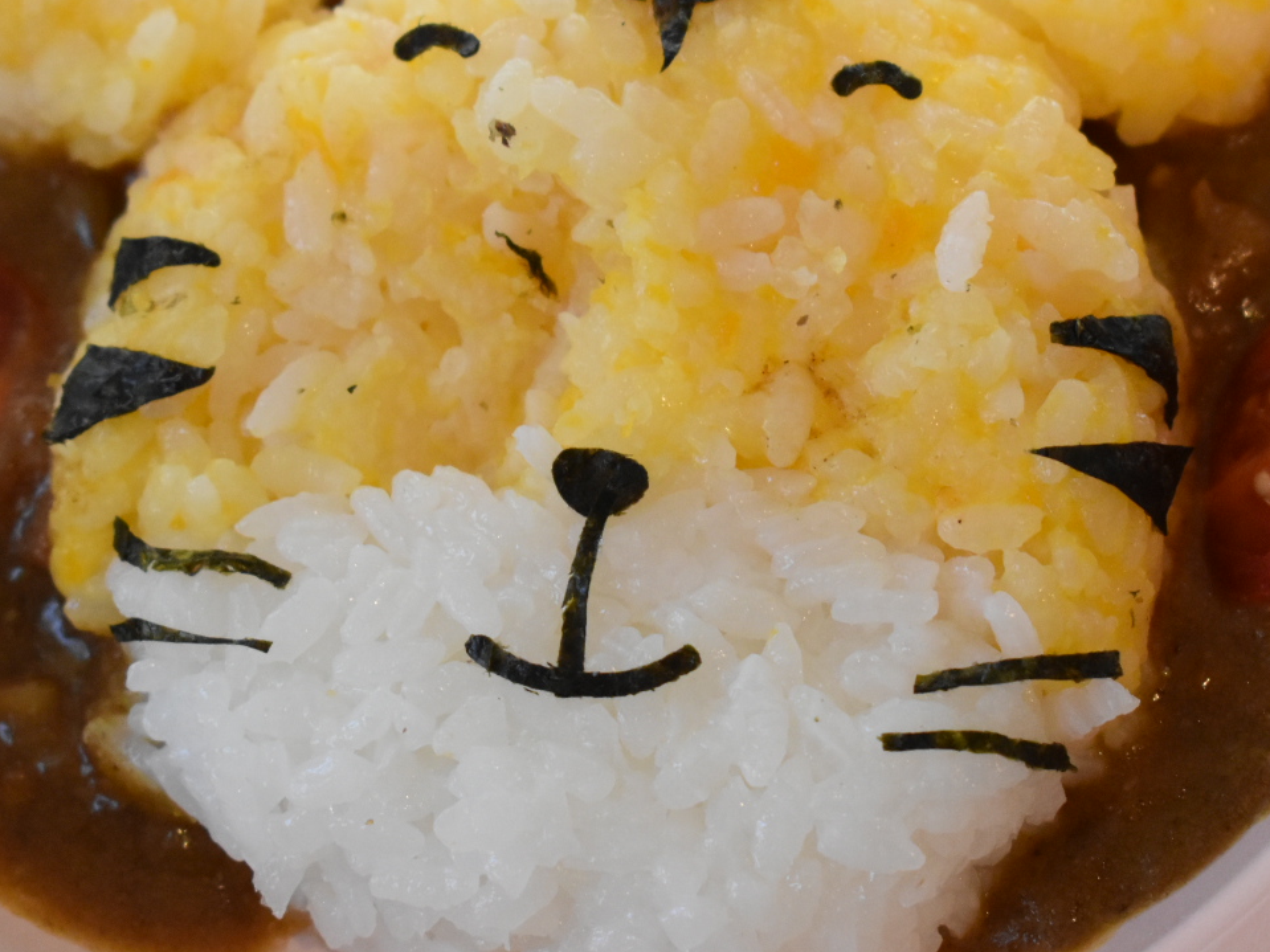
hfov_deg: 16.8
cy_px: 454
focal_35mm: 117
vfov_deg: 12.7
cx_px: 646
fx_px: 4292
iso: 2500
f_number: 5.3
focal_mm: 48
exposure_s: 1/125
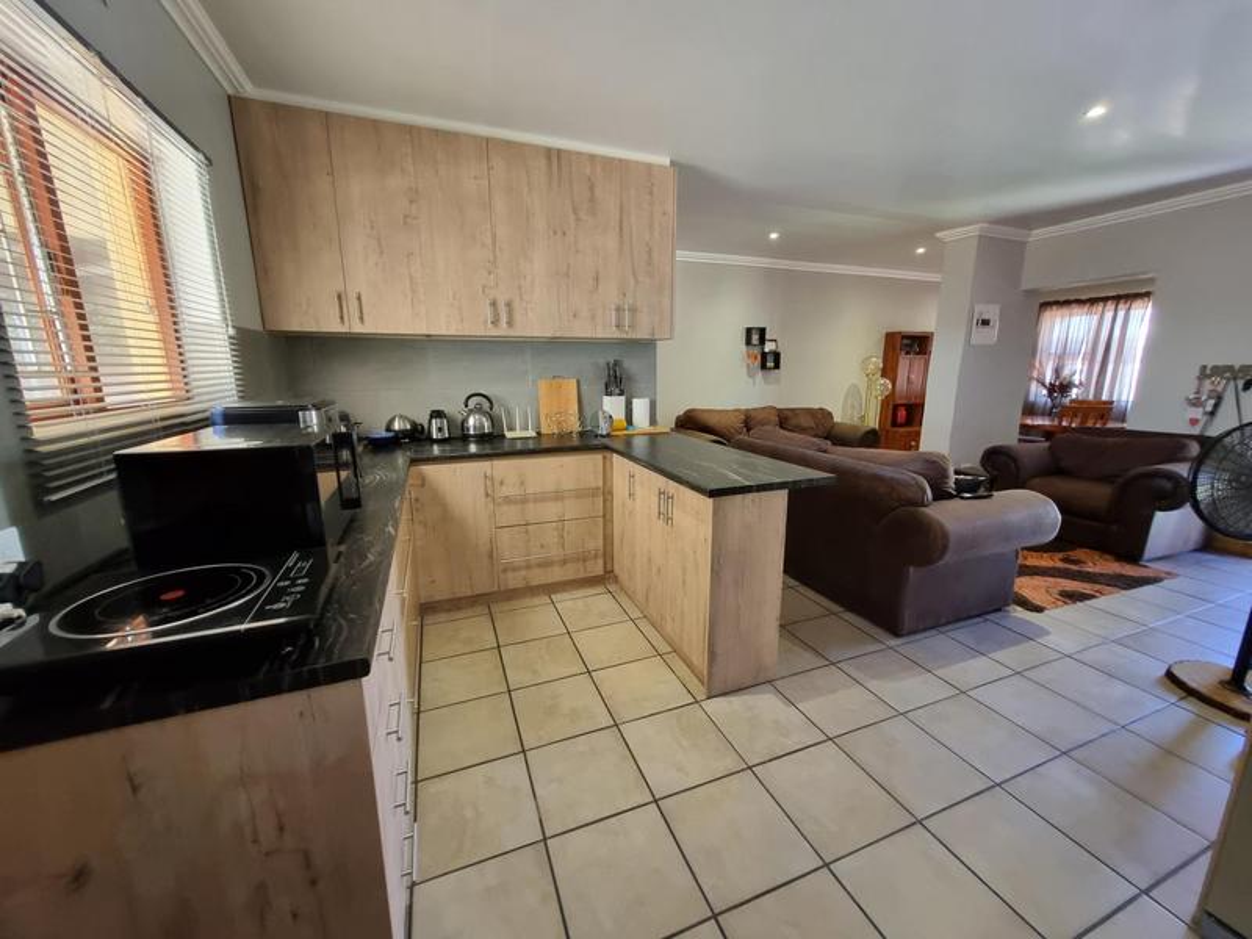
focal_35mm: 13
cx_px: 626
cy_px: 470
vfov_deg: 89.9
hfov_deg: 106.2
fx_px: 470
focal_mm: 1.74
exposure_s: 1/33
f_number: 2.2
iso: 400
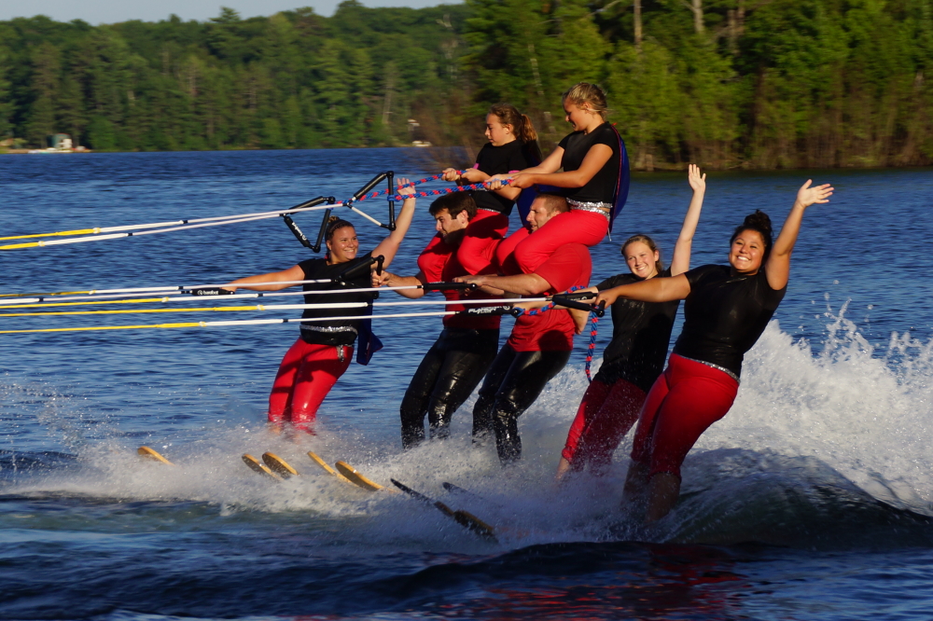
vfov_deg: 10.7
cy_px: 310
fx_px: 3303
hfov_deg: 16.1
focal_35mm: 128
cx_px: 466
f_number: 6.3
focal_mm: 85
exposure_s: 1/160
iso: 100
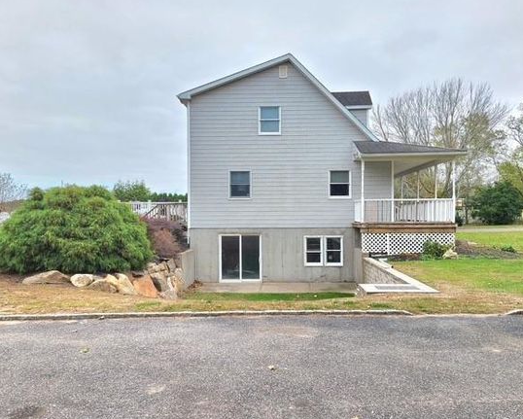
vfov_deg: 51.6
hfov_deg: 62.2
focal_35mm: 28
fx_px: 434
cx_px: 272
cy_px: 211
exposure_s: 1/294
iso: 40
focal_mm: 5.4
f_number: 1.8
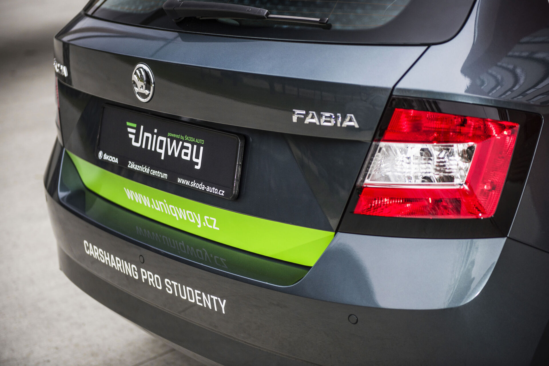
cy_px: 183
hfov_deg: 28.8
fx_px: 1068
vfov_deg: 19.5
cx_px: 274
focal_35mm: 70
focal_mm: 70
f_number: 2.8
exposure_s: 1/160
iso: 400
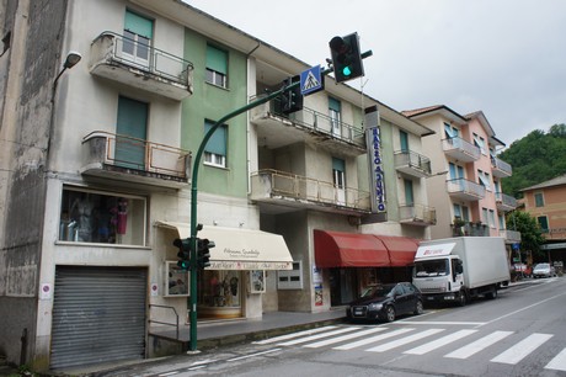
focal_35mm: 27
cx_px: 283
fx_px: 424
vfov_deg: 47.9
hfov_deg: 67.4
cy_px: 188
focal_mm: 18
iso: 200
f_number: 11
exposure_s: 1/50
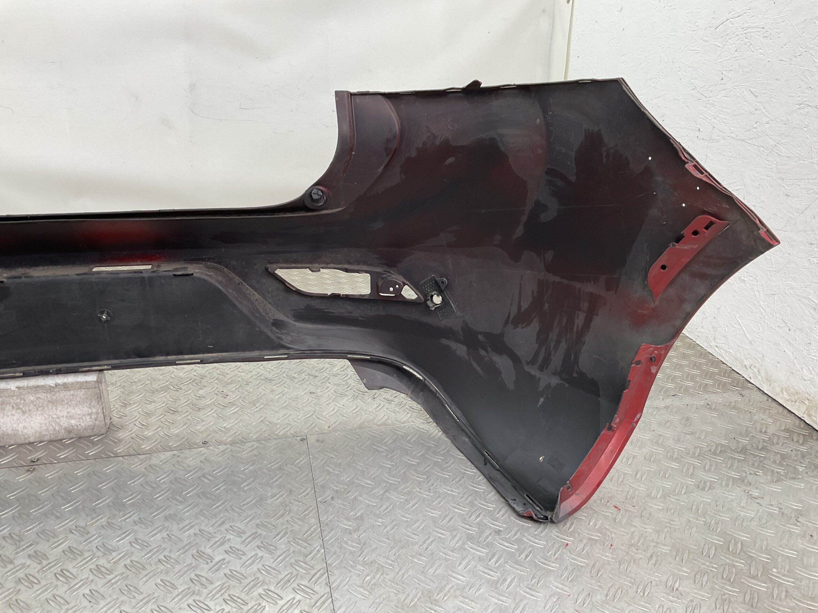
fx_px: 685
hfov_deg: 61.7
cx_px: 409
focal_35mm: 29
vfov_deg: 48.2
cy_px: 306
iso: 25
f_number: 1.8
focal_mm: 3
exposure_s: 1/100
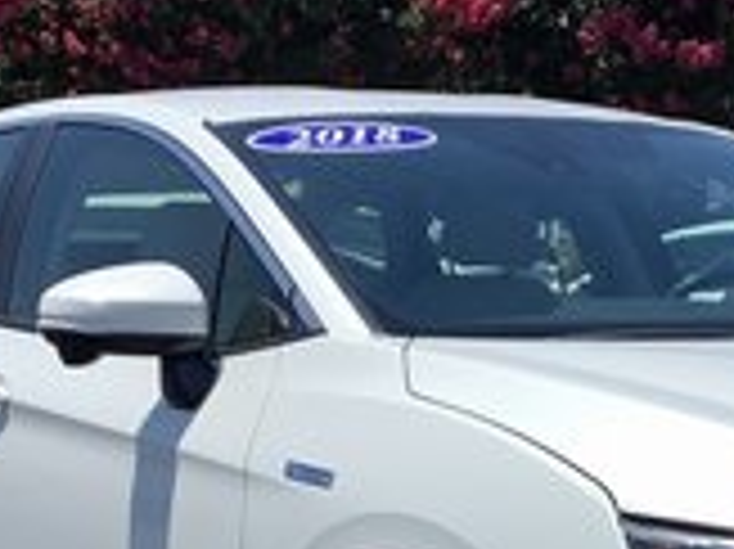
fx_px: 2585
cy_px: 572
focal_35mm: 122
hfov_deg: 16.1
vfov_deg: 12.0
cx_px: 581
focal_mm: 3.3
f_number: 2.4
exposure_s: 1/1538
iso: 25
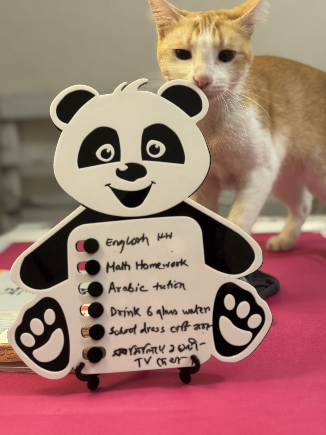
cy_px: 218
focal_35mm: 48
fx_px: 603
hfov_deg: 30.3
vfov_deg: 39.7
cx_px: 163
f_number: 1.78
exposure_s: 1/50
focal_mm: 6.76
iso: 125
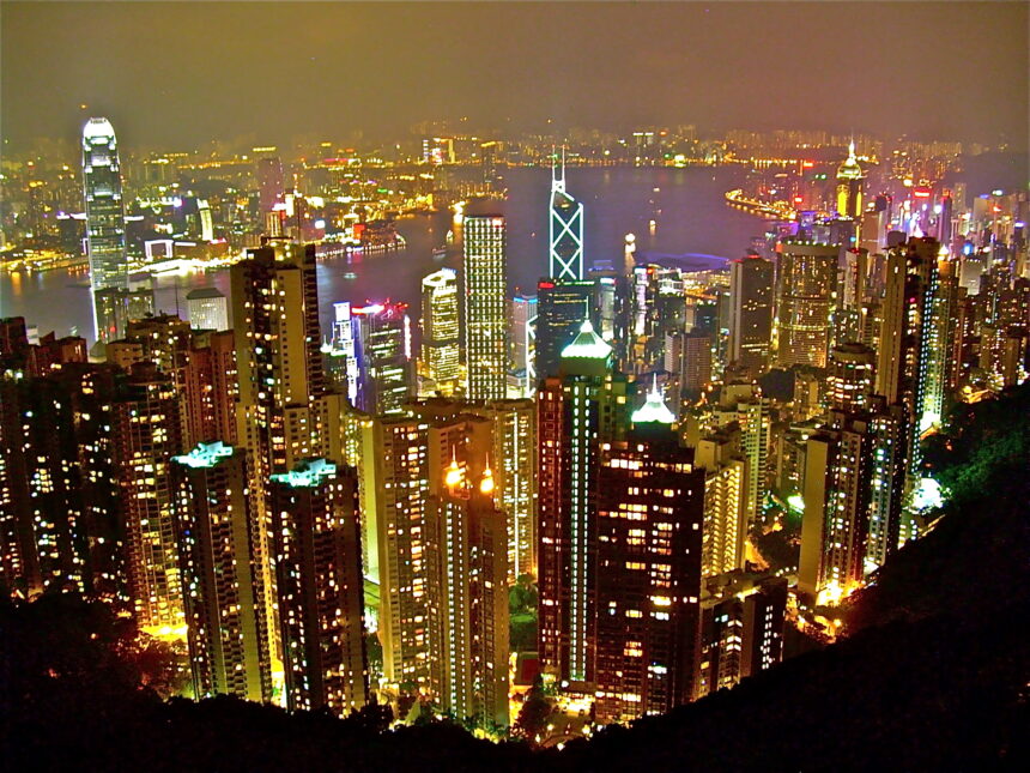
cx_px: 515
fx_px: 1131
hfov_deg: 49.0
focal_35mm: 38
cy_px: 386
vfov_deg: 37.7
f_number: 2.8
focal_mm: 6.3
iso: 200
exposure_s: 2
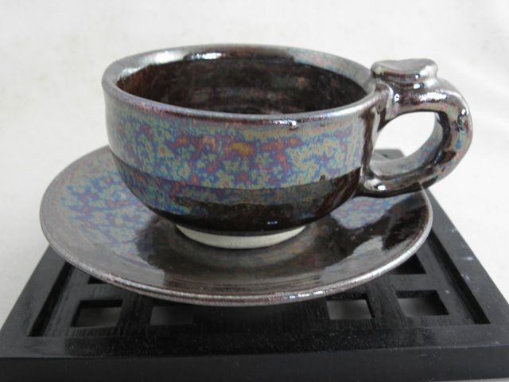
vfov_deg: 36.8
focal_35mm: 39
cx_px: 254
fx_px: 573
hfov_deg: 47.9
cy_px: 191
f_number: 3.2
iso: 125
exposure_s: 1/10
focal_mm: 7.07
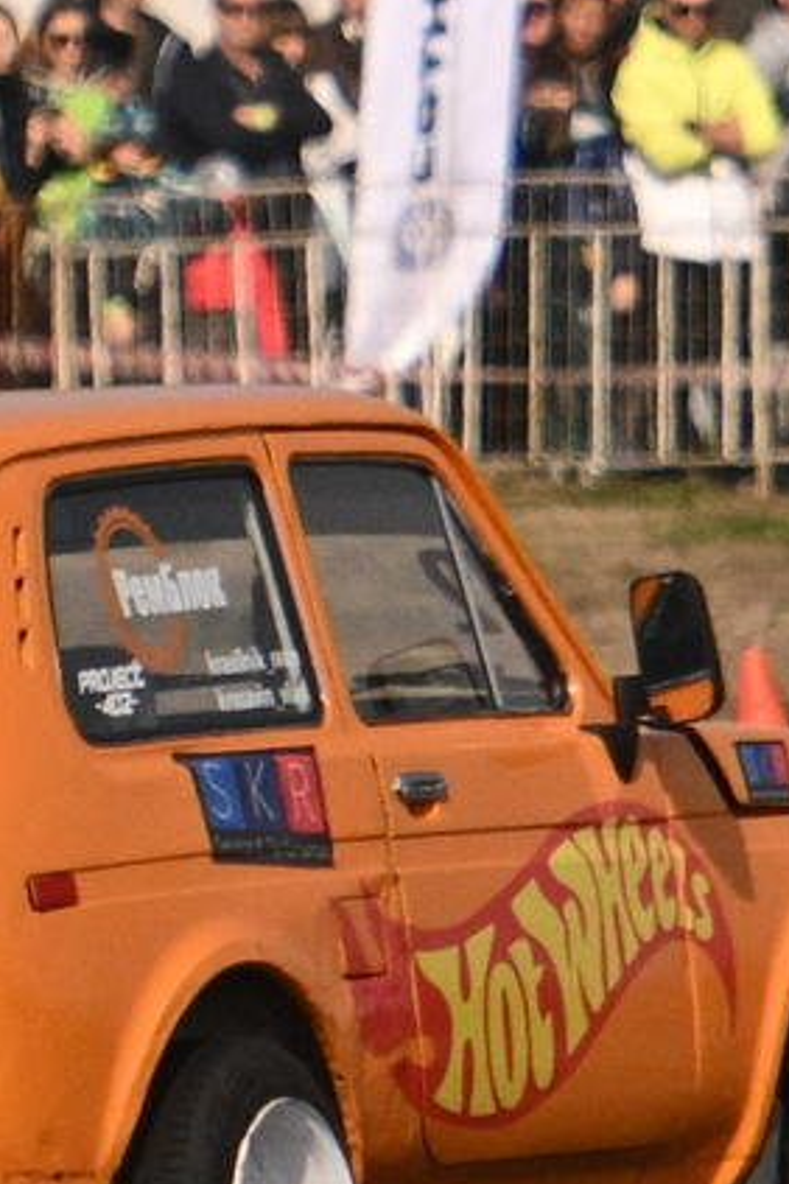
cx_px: 1519
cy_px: 347
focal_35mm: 1405
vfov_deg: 1.5
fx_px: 46186
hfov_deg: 1.0
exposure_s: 1/32000
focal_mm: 155
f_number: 2.8
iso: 1000
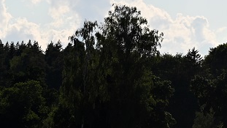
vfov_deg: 3.4
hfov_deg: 6.0
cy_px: 84
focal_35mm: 359
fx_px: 2161
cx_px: 154
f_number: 8
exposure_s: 1/1000
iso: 100
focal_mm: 112
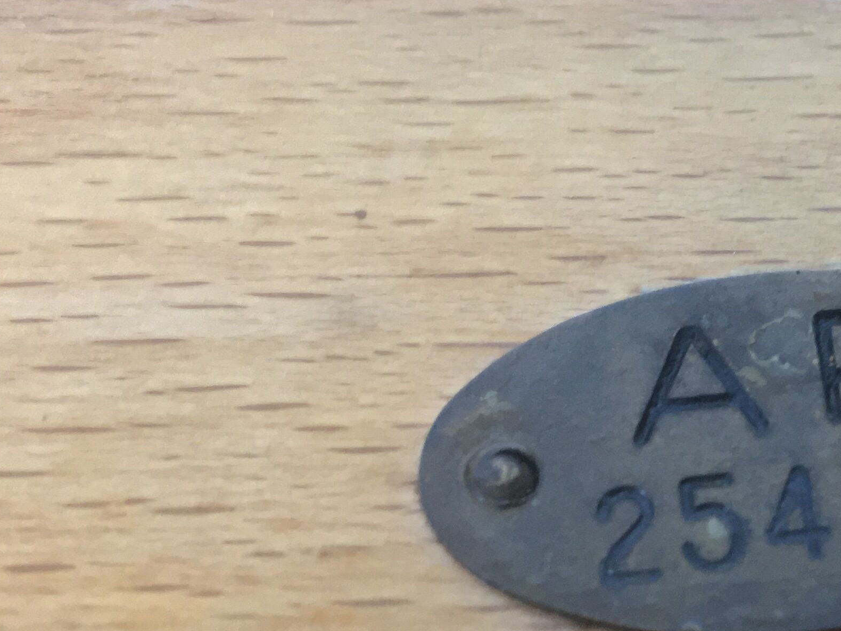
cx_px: 785
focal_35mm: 74
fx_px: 1798
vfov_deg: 19.8
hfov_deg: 25.4
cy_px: 417
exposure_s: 1/33
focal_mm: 4.15
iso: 125
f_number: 2.2
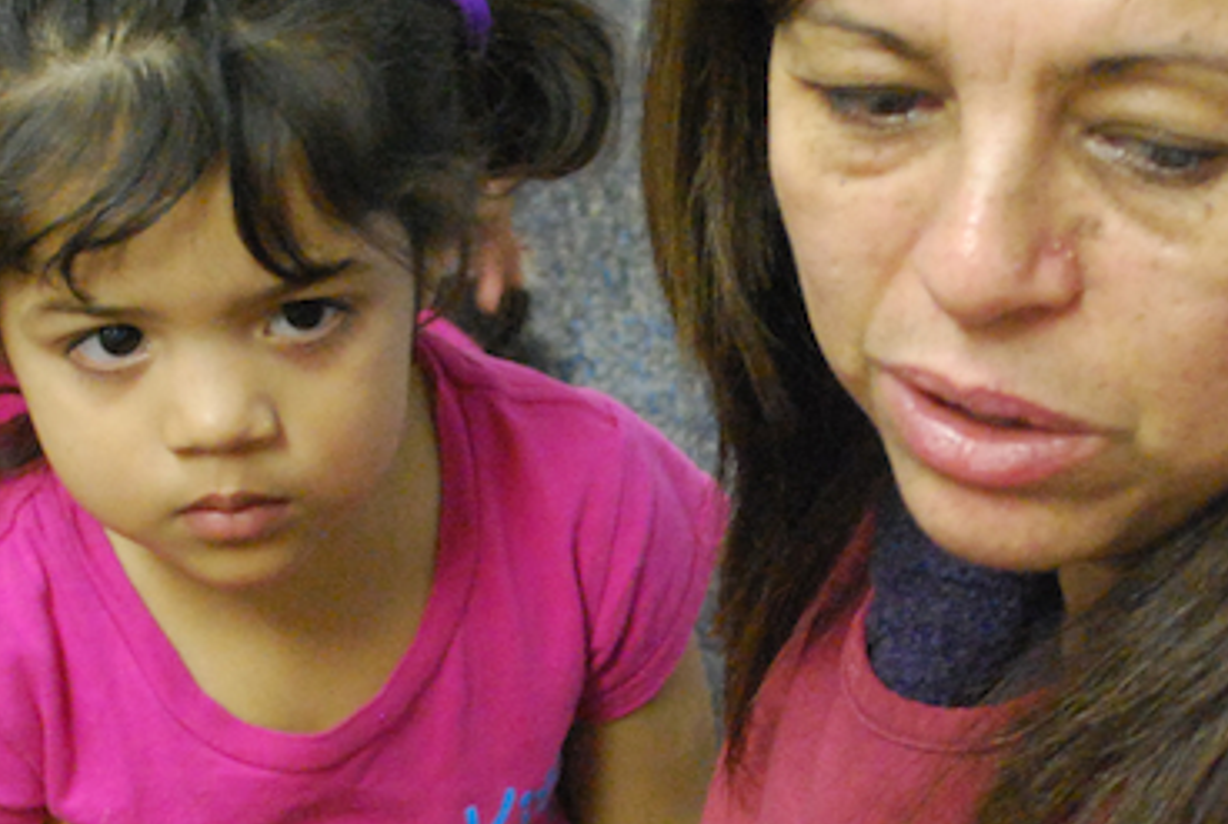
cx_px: 854
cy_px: 666
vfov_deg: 9.4
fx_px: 4990
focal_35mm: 146
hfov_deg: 14.0
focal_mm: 28
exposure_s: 1/25
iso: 1600
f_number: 4.5
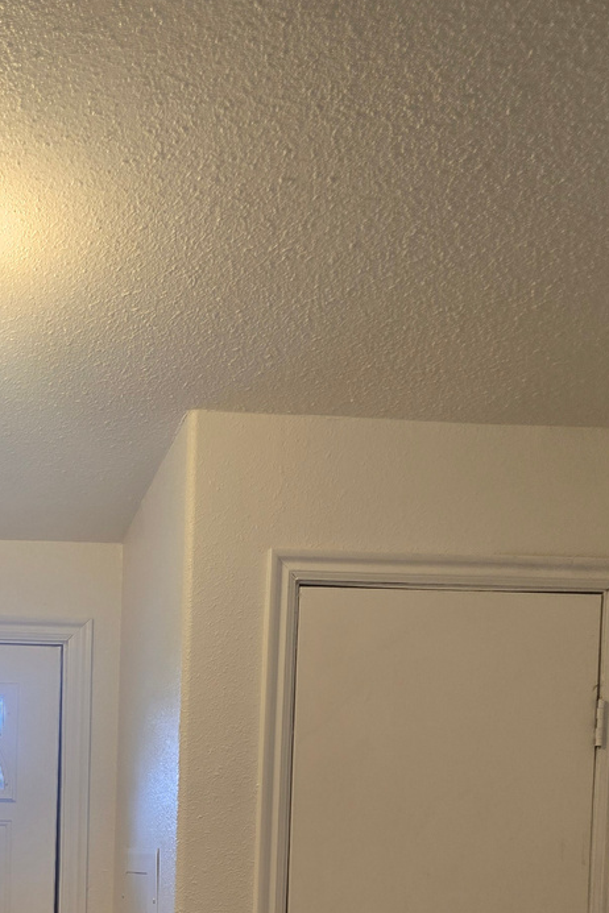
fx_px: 1345
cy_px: 914
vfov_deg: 34.2
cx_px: -47
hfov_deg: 24.0
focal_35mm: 53
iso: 100
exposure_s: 1/120
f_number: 1.7
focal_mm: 6.3
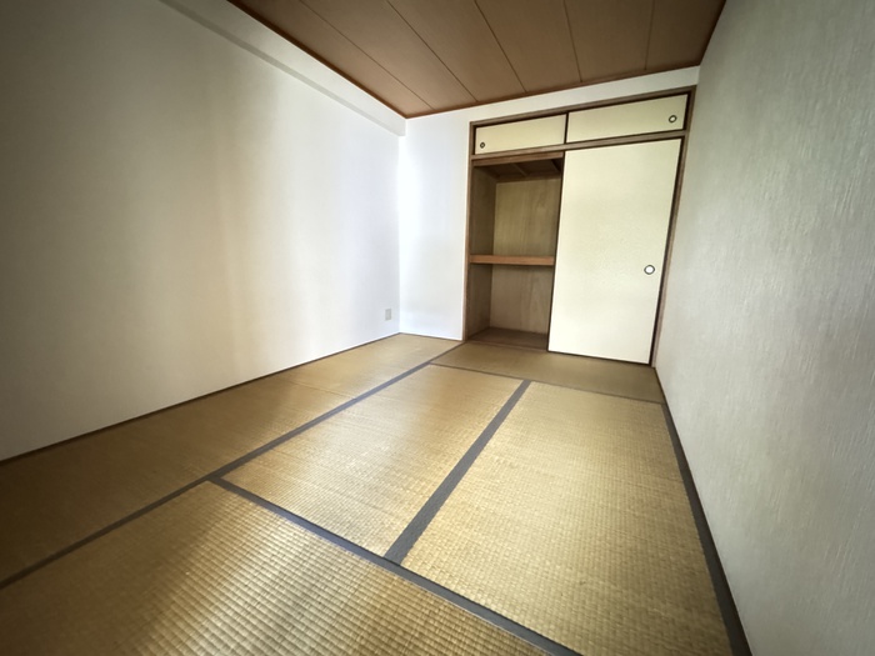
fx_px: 354
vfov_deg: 85.7
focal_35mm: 14
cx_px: 438
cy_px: 328
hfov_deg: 102.1
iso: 2500
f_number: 2.2
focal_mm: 2.22
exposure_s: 1/24
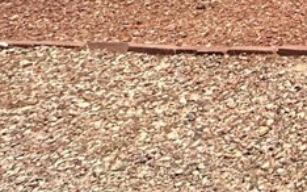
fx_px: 544
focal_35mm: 65
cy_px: -216
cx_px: 638
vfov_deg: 15.2
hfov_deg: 18.2
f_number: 2.2
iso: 50
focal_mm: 2.22
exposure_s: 1/1887
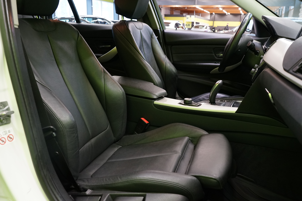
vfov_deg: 42.3
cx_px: 151
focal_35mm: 31
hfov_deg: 60.3
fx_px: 260
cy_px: 100
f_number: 6.3
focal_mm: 31
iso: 2500
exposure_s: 1/20
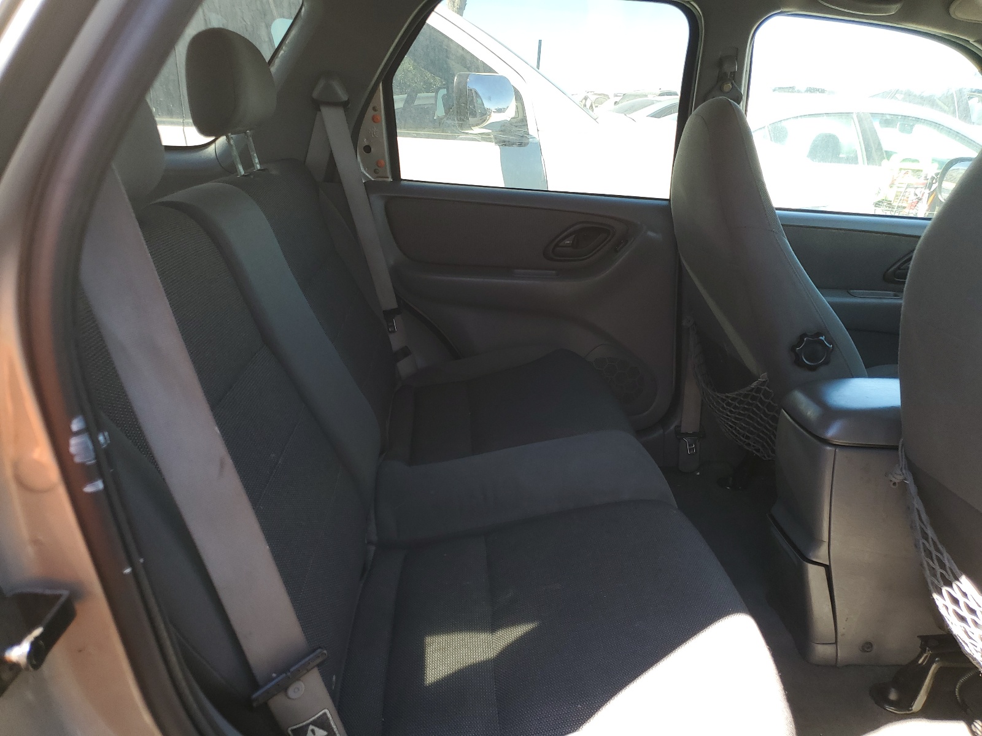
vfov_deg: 53.1
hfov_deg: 67.3
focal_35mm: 26
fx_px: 738
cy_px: 368
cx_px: 491
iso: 50
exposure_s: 1/196
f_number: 1.5
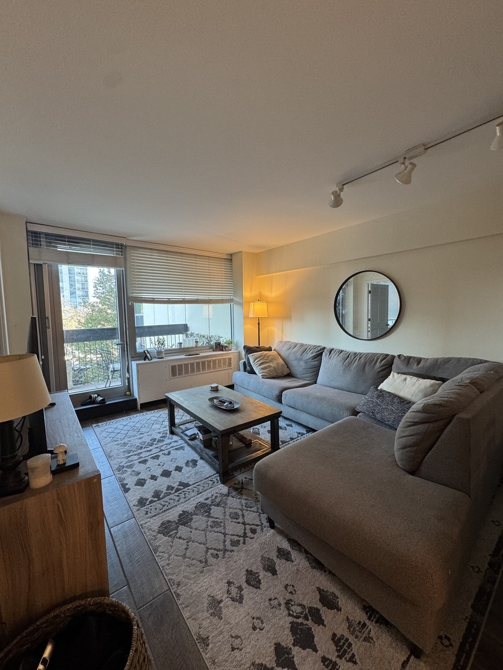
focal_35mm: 14
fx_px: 271
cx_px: 252
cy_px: 335
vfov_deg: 102.1
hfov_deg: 85.7
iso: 160
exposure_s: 1/60
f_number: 2.2
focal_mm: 2.22
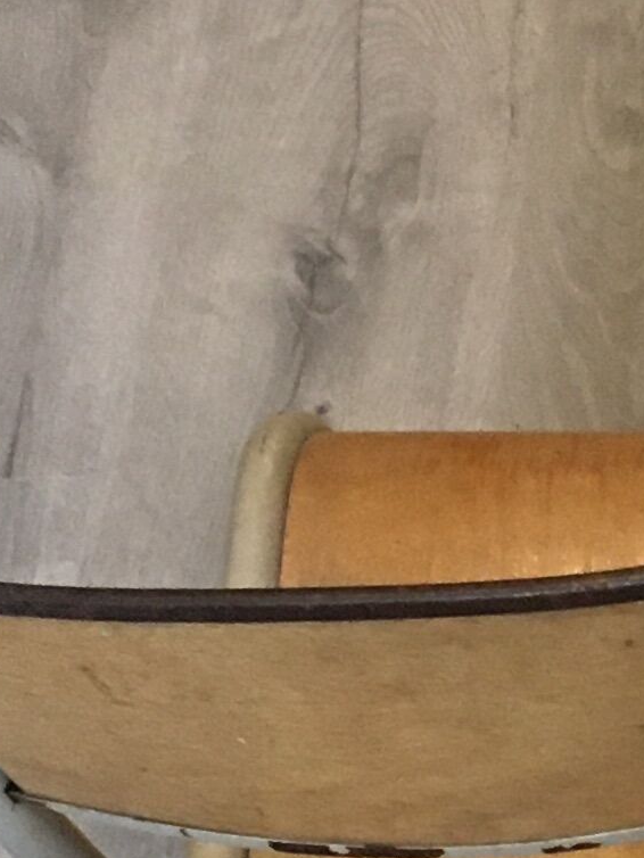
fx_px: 3843
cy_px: 1618
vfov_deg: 11.6
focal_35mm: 155
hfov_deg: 8.6
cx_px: 1650
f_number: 2.2
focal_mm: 4.15
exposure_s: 1/33
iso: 160
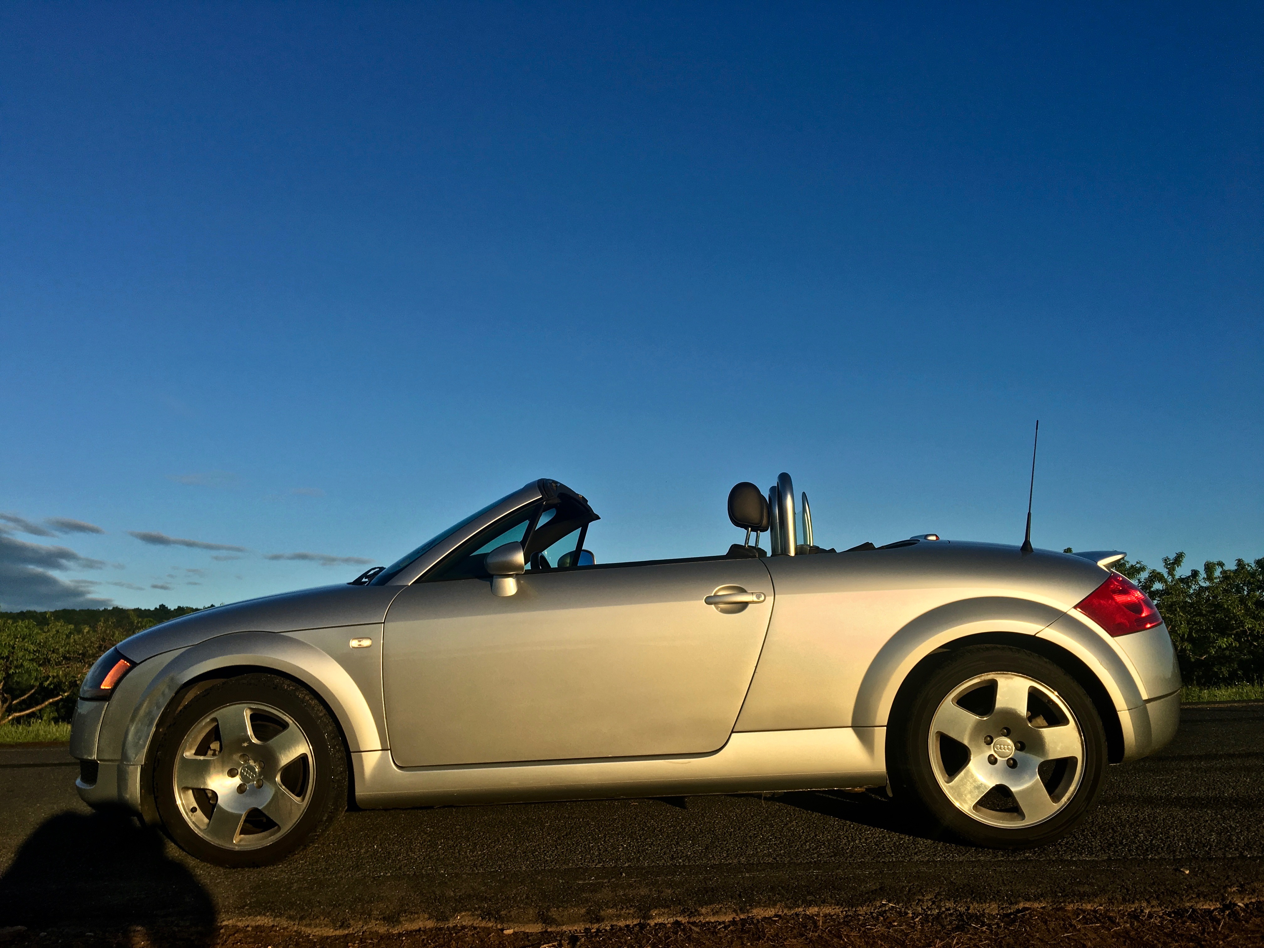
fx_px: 1059
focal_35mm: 29
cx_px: 632
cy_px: 474
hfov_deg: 61.7
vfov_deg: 48.2
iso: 25
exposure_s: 1/1054
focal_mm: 4.15
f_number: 2.2
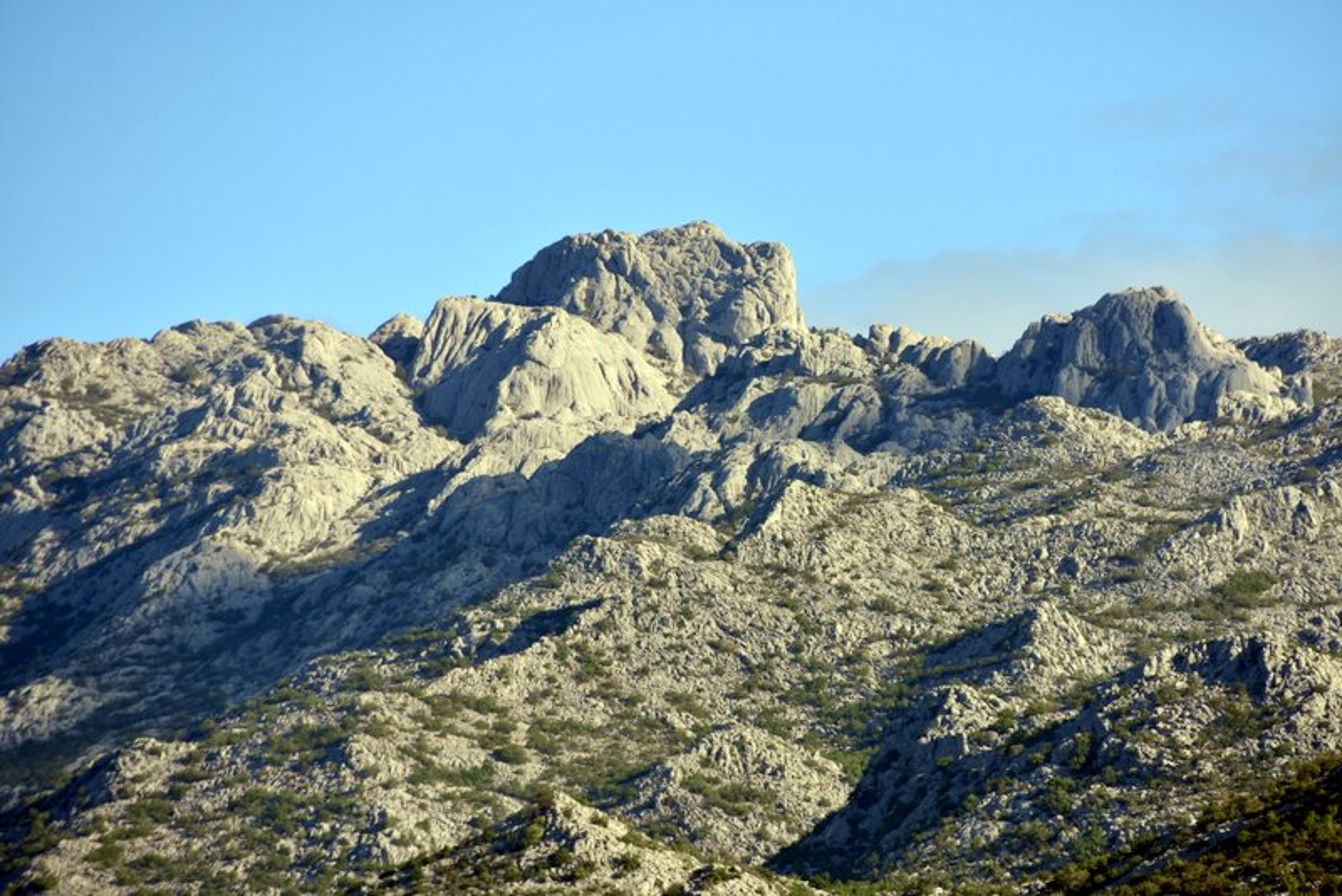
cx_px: 671
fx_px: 11187
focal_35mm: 300
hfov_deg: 6.9
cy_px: 448
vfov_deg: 4.6
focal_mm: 200
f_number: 8
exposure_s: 1/1000
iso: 400
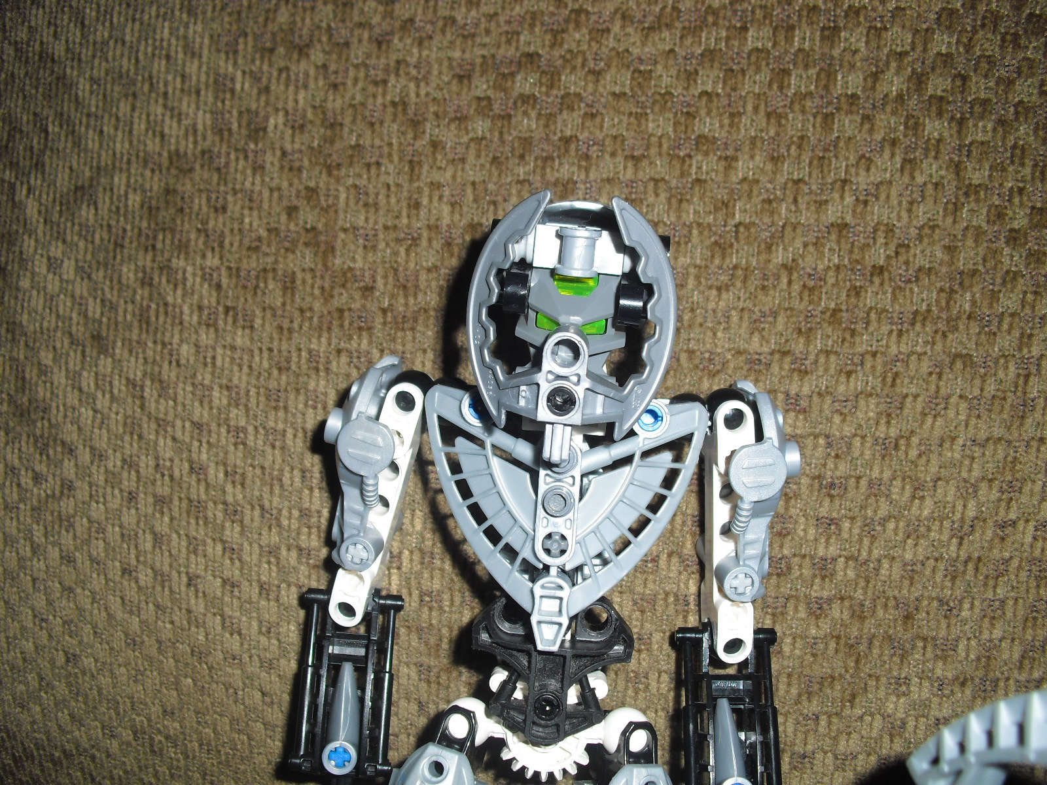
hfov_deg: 51.4
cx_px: 524
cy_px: 392
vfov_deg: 39.7
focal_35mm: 36
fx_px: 1089
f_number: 3.1
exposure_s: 1/60
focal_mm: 6.3
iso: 100
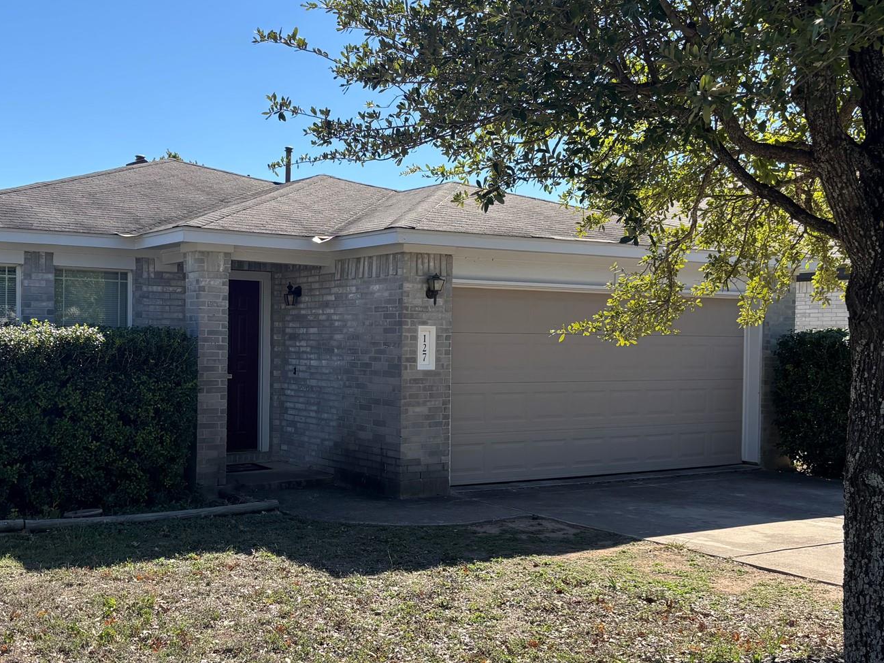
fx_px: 1047
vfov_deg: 35.1
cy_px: 348
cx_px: 301
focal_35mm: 41
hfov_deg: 45.2
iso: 50
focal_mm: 5.96
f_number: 1.6
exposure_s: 1/2151
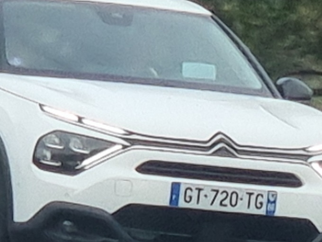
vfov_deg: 8.9
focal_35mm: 166
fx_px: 1544
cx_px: 61
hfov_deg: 11.9
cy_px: 142
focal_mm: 9
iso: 50
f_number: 2.4
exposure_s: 1/370
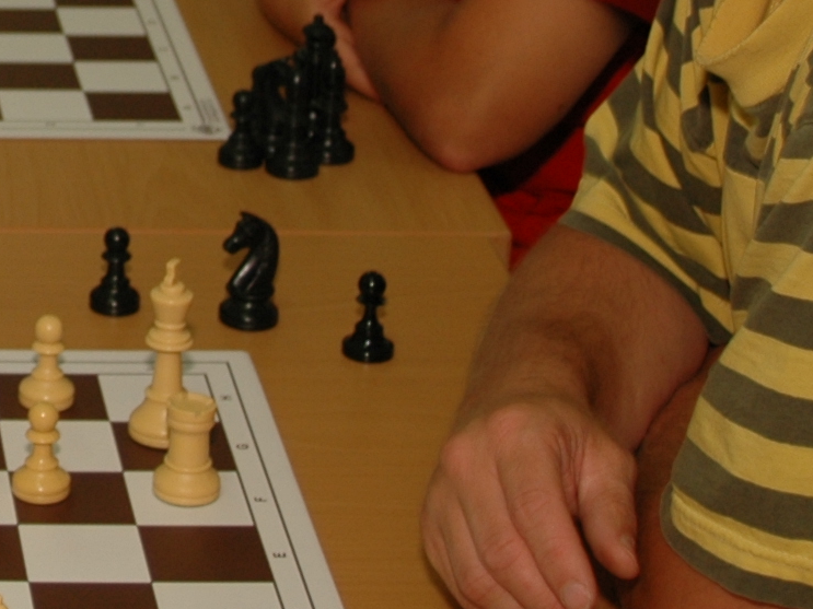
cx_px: -410
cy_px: -149
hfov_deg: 13.3
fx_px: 3288
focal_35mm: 140
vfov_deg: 10.4
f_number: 4
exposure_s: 1/60
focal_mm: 24
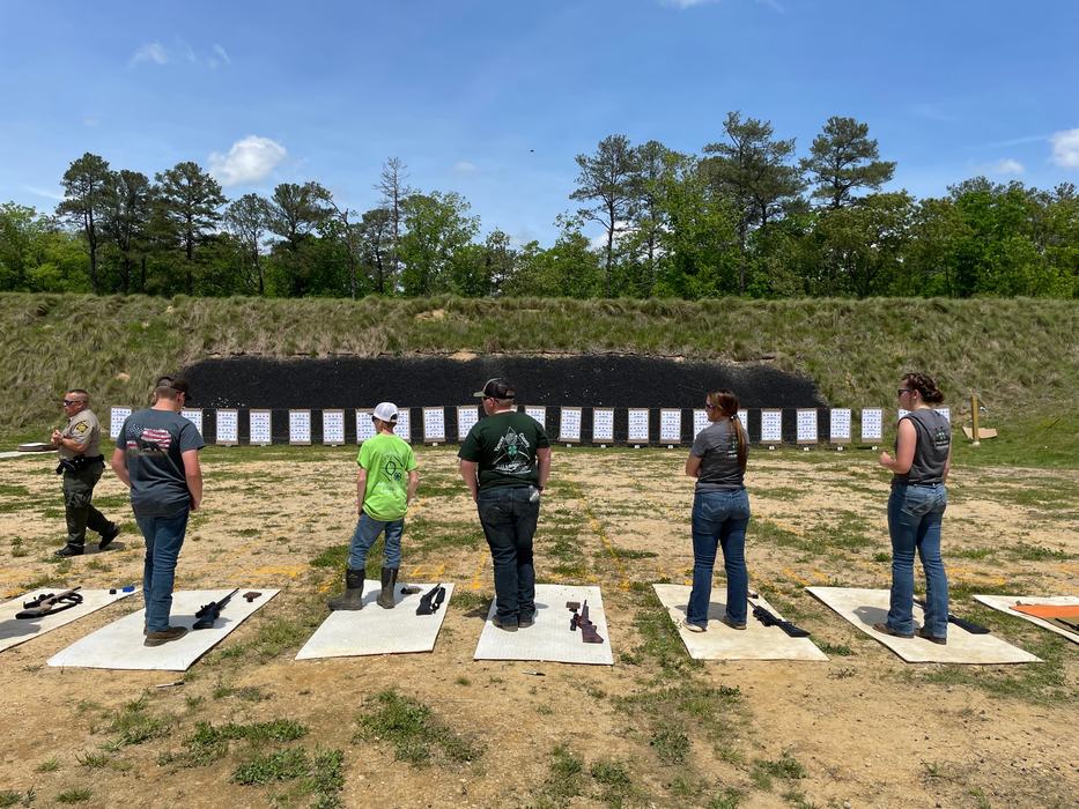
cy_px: 404
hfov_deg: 67.3
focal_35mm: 26
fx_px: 811
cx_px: 540
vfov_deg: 53.1
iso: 32
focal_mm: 4.2
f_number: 1.6
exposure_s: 1/5291
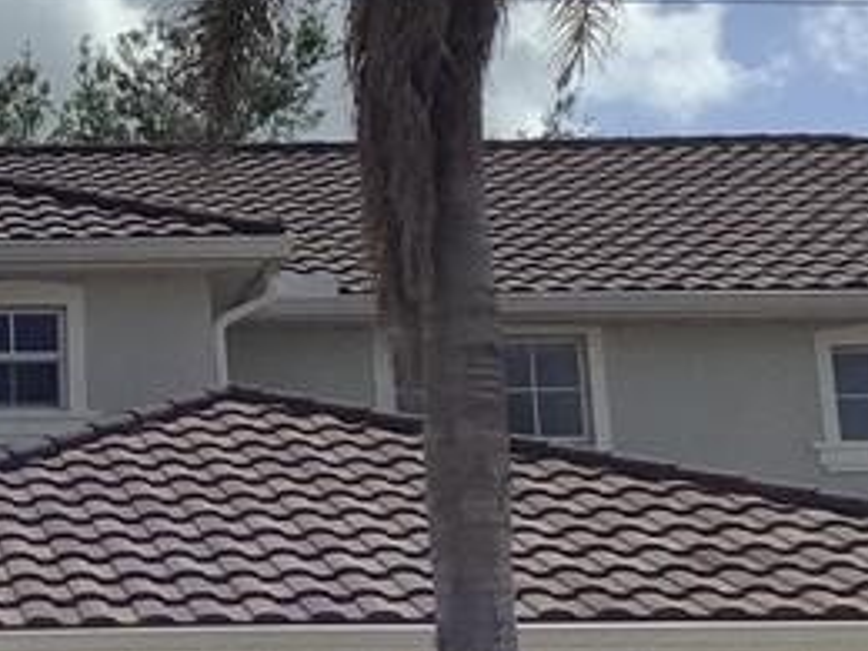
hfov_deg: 15.6
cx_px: -147
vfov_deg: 12.1
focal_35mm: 122
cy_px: 274
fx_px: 3059
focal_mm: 3.3
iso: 25
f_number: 2.4
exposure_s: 1/3891
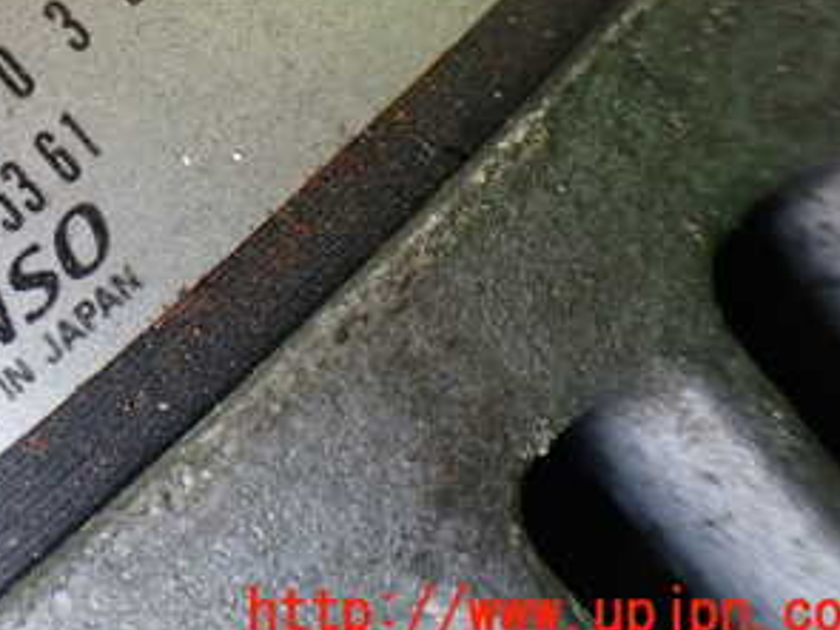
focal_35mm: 61
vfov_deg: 23.1
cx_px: 37
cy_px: 9
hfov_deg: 29.9
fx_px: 1480
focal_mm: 5.4
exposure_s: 1/125
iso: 320
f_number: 2.3
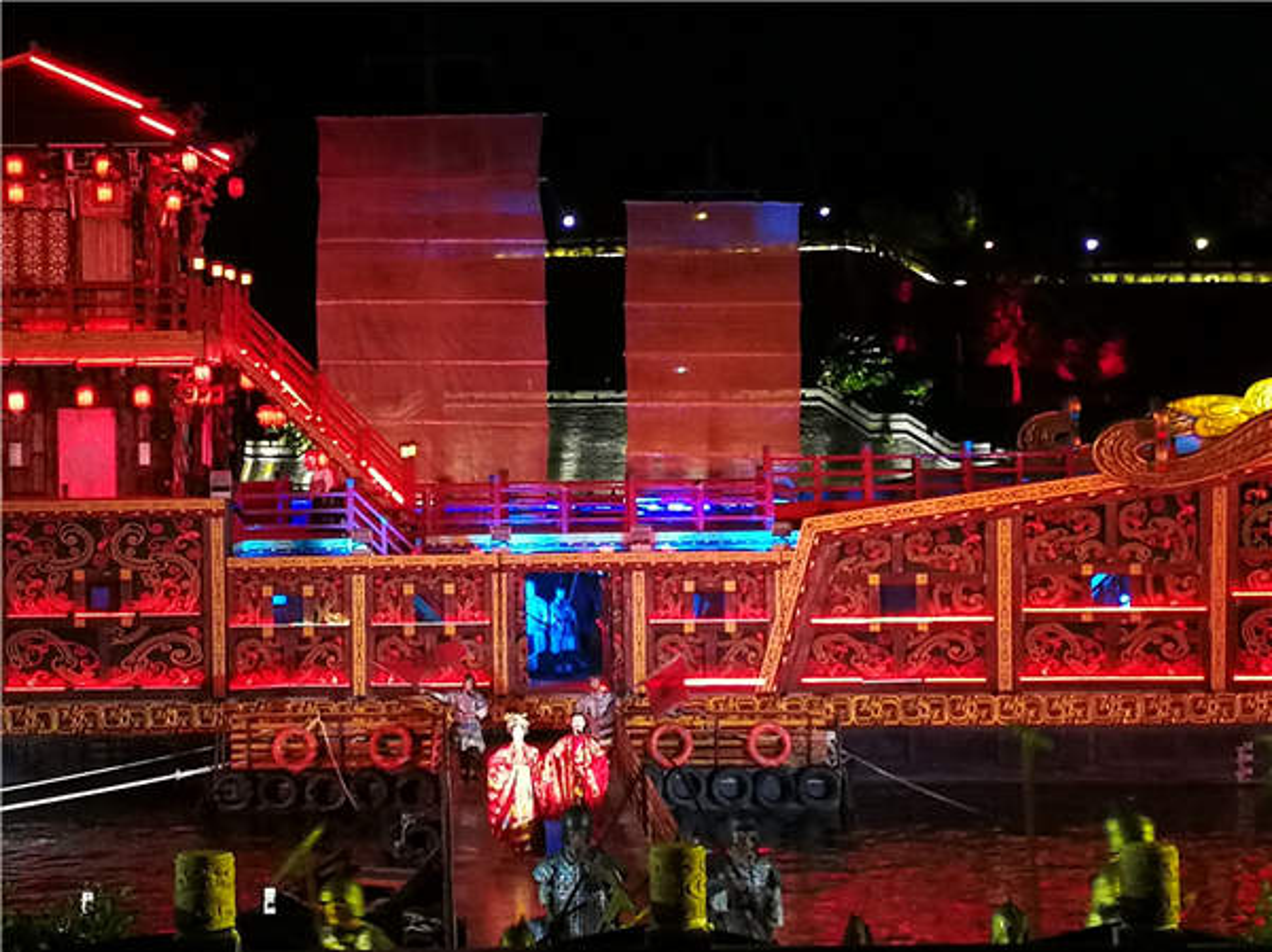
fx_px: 1983
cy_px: 476
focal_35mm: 54
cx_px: 636
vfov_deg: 27.0
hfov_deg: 35.6
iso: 500
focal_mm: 3.95
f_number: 2.2
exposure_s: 1/20
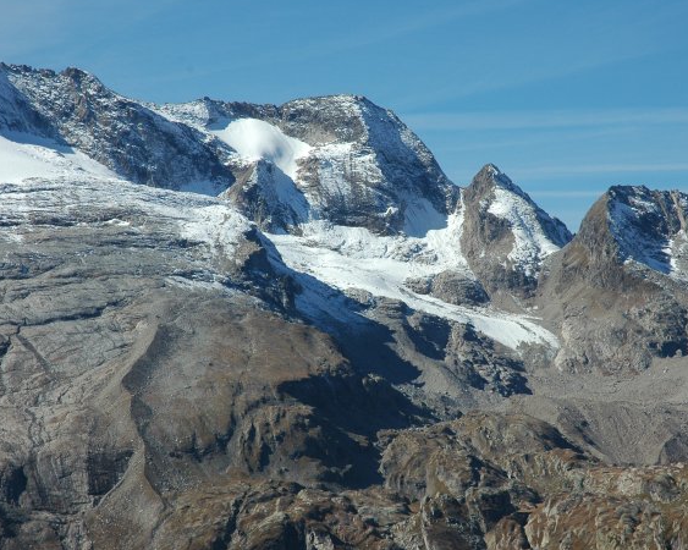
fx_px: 2565
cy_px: 279
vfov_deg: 12.2
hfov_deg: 15.3
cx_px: 397
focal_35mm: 126
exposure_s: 1/320
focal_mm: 70
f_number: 11
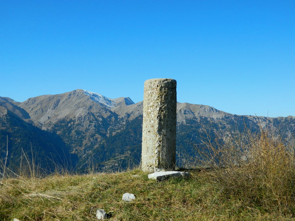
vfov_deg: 35.1
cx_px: 148
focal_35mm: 41
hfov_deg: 45.8
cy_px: 110
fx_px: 349
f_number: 3.5
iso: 80
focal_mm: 7.3
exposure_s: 1/800
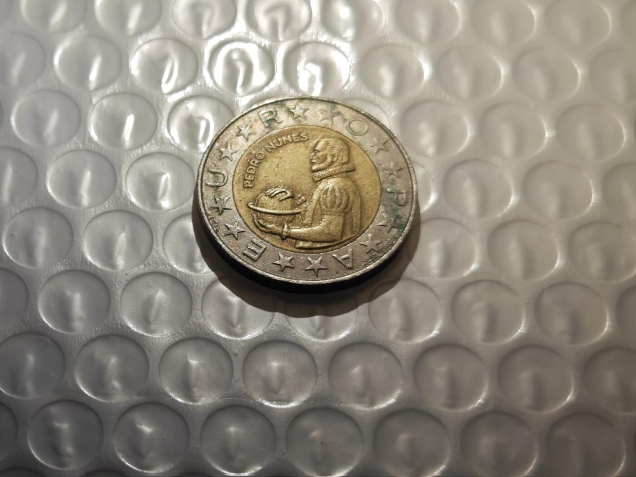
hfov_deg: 26.0
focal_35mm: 75
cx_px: 318
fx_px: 1378
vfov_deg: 19.6
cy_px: 238
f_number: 1.9
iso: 160
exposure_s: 1/218
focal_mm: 8.7
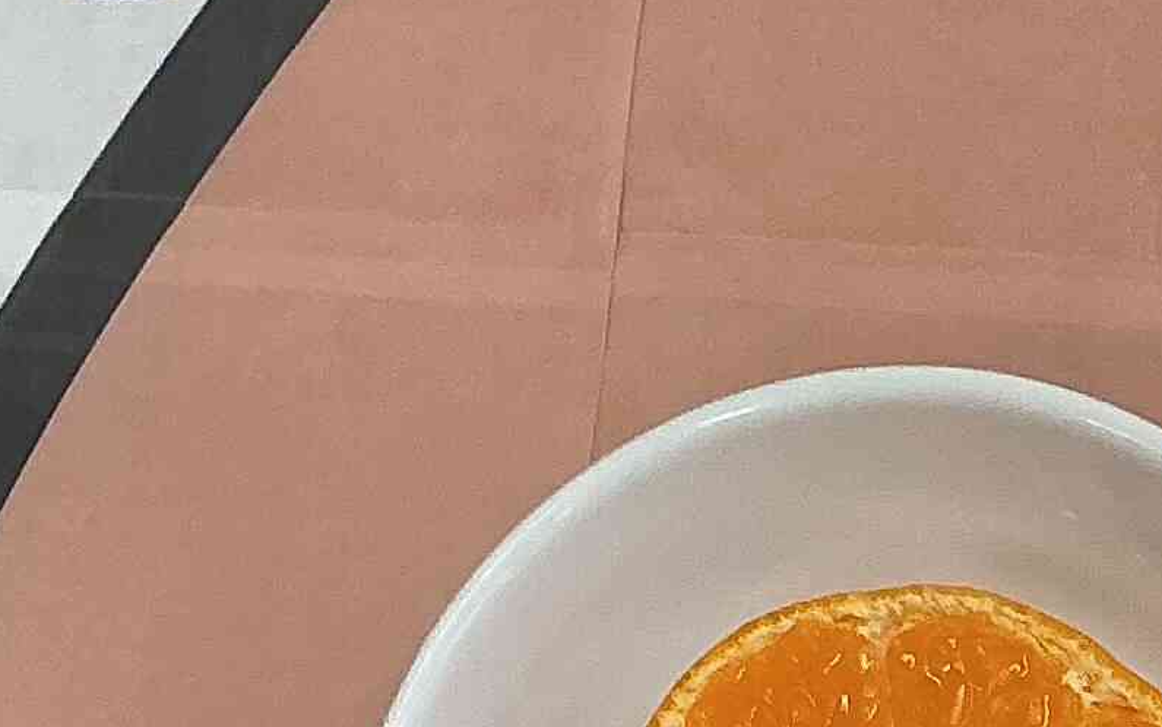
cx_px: 2260
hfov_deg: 12.1
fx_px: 4941
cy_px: 1701
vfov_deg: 7.8
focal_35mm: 156
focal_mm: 3
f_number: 1.8
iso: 50
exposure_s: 1/120
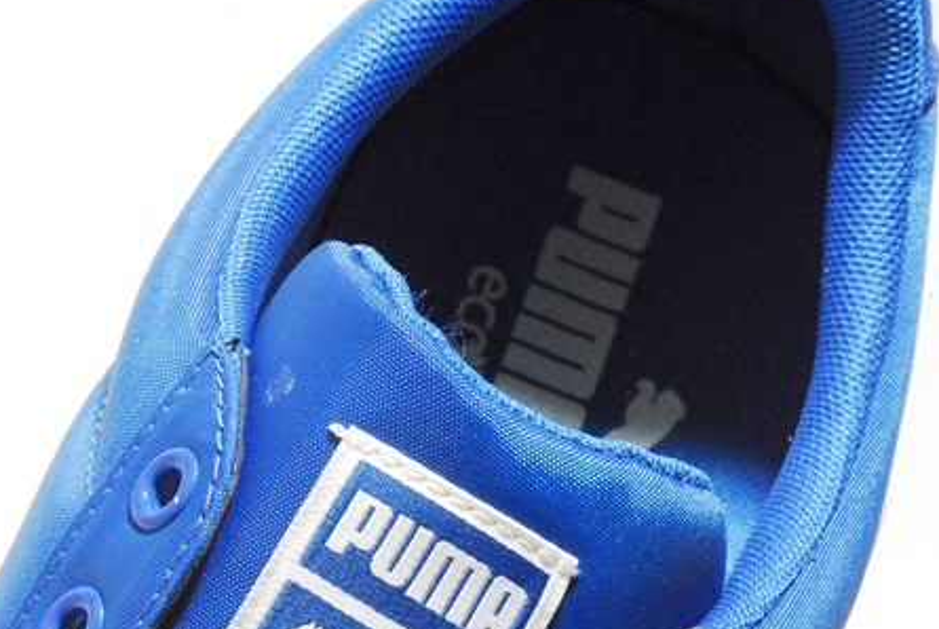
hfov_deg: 8.2
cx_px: 426
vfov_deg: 5.5
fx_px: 6581
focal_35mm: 252
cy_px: 556
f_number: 14
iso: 640
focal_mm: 85
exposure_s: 1/160
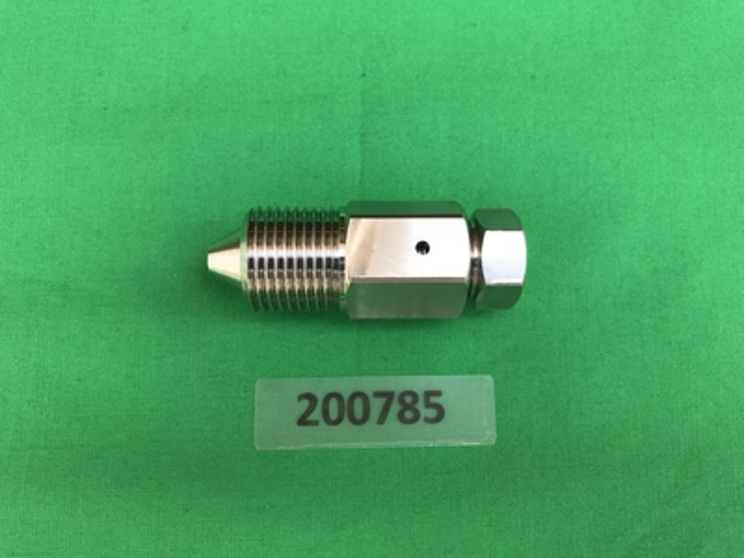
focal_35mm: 28
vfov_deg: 49.7
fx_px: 602
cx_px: 372
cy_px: 279
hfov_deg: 63.4
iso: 20
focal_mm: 3.99
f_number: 1.8
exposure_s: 1/420
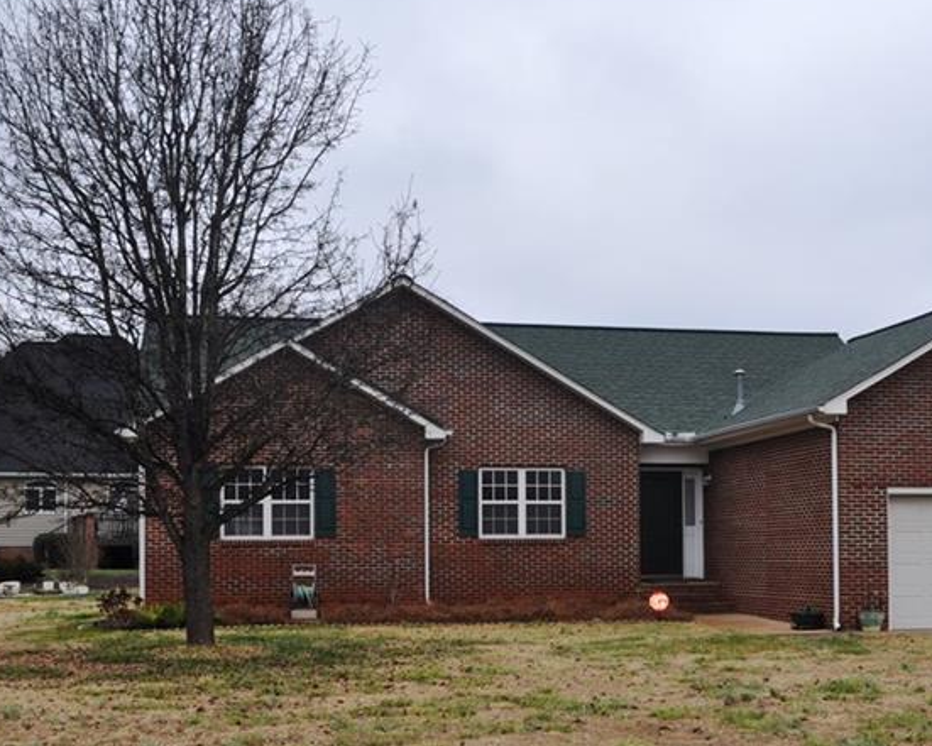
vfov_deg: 27.5
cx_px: 600
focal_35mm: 55
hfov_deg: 34.0
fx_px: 1514
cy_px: 495
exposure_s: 1/200
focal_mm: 21
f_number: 9
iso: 200
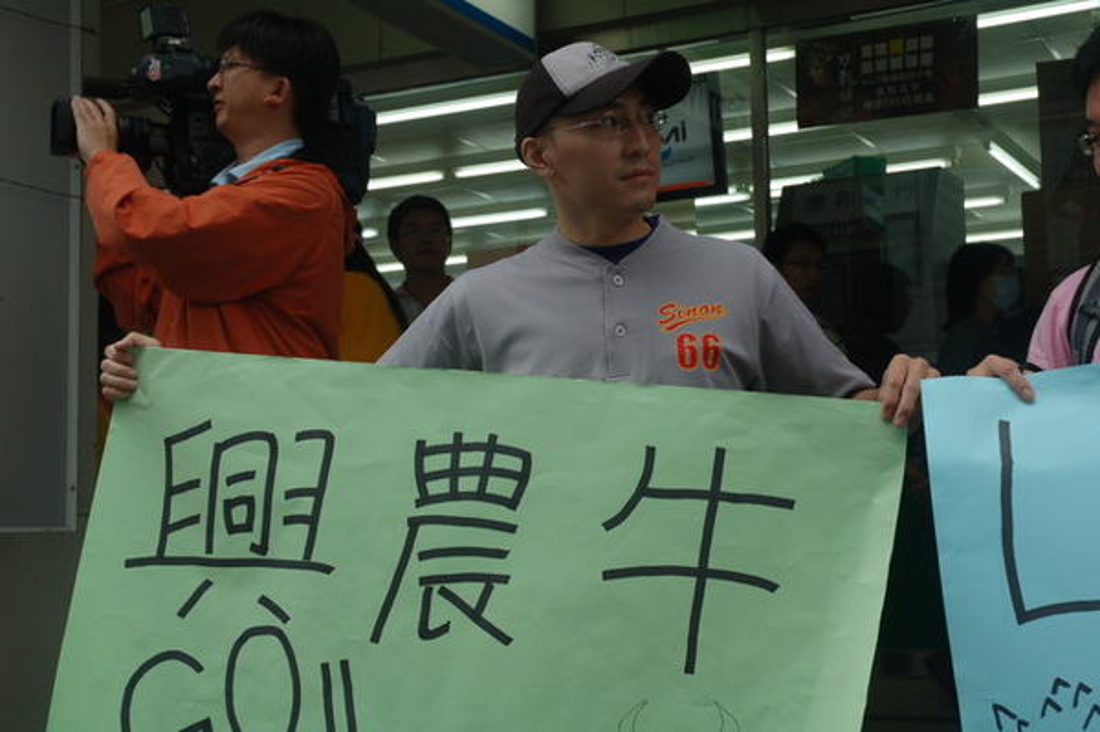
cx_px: 550
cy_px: 366
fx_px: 1740
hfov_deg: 35.1
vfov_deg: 23.7
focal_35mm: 57
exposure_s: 1/100
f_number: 8
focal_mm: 38
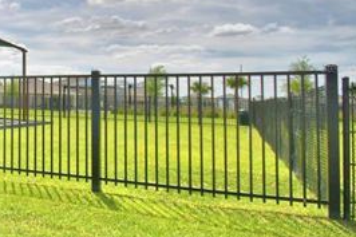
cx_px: -98
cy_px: 68
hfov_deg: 33.1
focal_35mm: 45
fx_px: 445
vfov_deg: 29.5
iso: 100
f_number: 4.8
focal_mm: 11.5
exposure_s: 1/2000
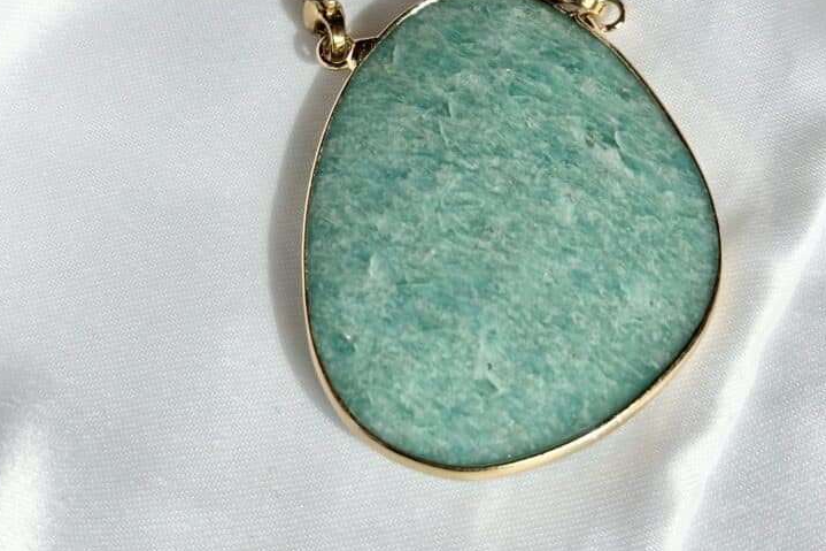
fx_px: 1766
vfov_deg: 17.3
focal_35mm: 77
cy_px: 12
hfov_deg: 26.3
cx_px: 424
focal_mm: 5.96
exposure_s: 1/2513
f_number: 1.6
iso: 32
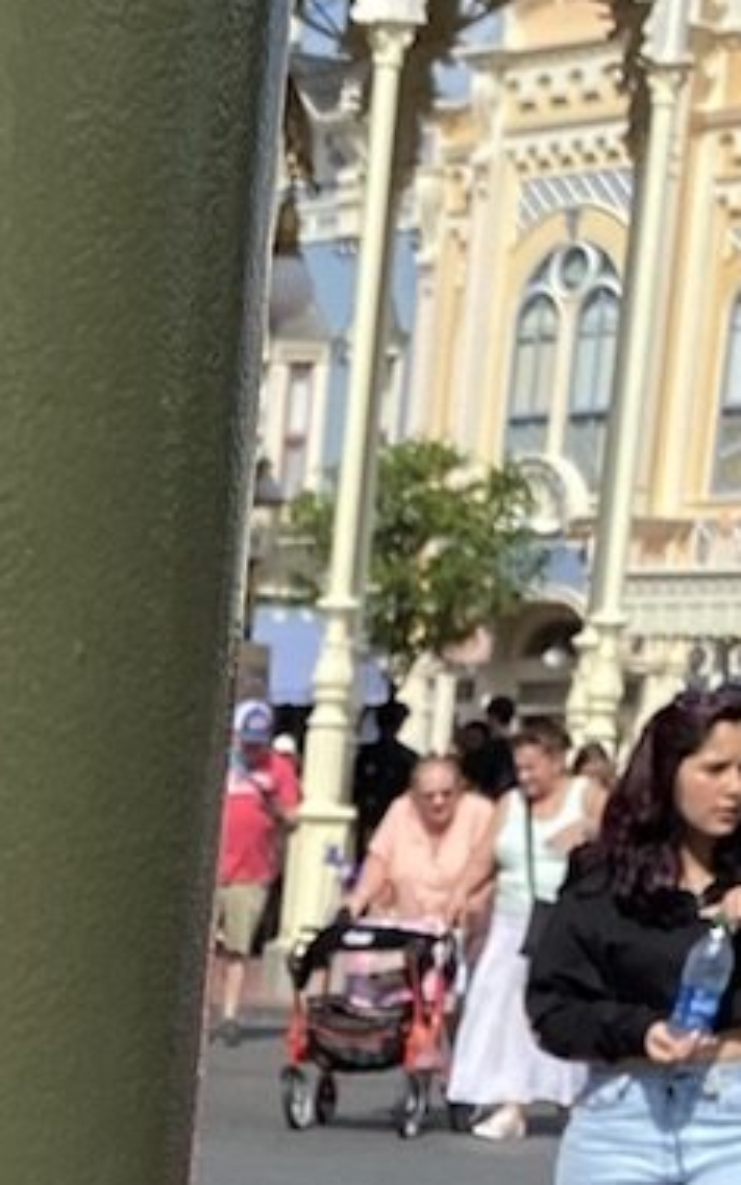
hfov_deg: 9.3
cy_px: 1942
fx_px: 4231
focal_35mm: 131
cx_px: -825
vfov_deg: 14.5
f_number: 1.8
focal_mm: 4.25
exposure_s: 1/2463
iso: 32
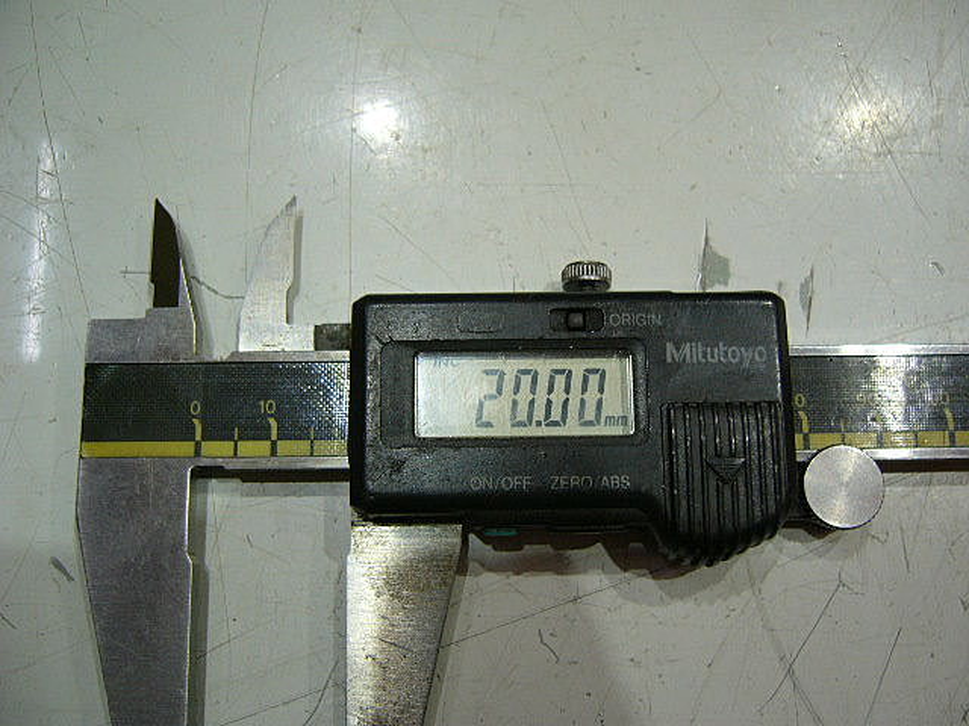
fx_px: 980
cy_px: 363
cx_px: 484
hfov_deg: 52.6
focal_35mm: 35
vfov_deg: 40.7
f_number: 2.8
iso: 100
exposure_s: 1/15
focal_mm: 5.8
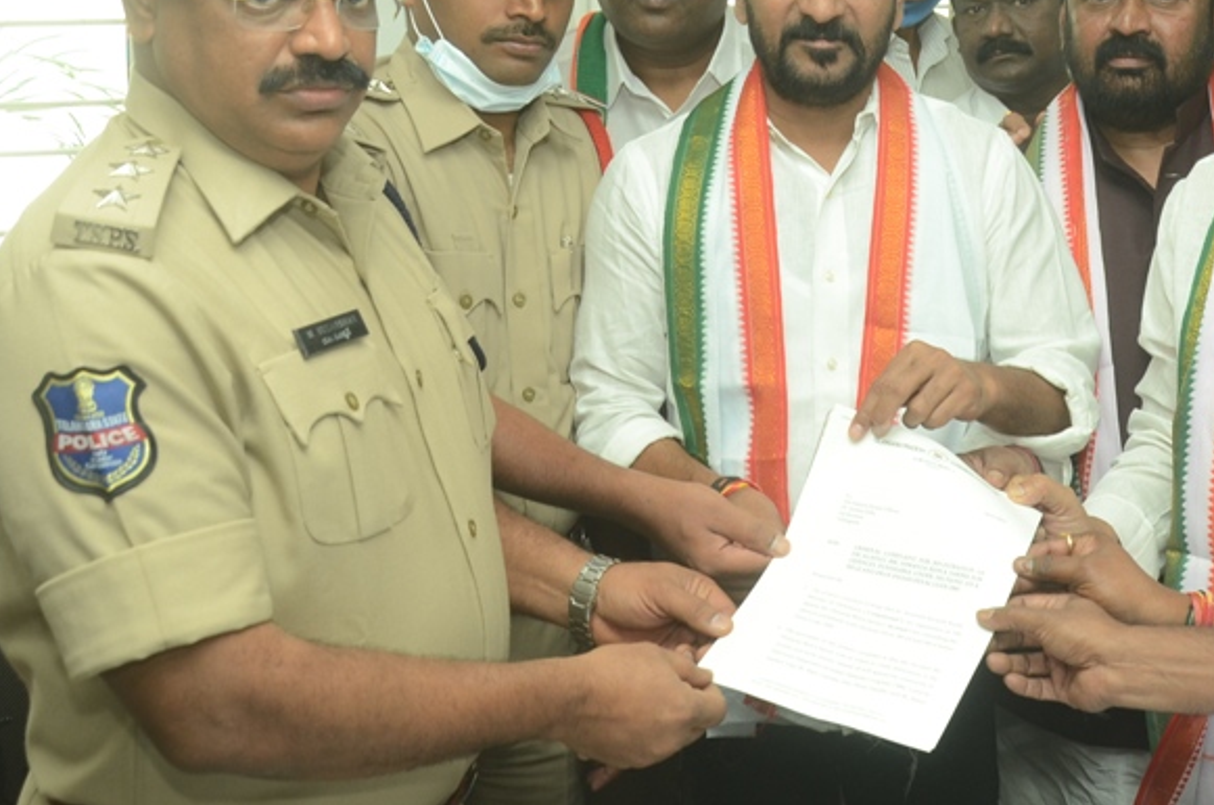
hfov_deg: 16.5
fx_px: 4173
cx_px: 936
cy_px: 131
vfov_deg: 11.0
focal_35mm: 124
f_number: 6.3
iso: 400
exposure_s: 1/125
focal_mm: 40
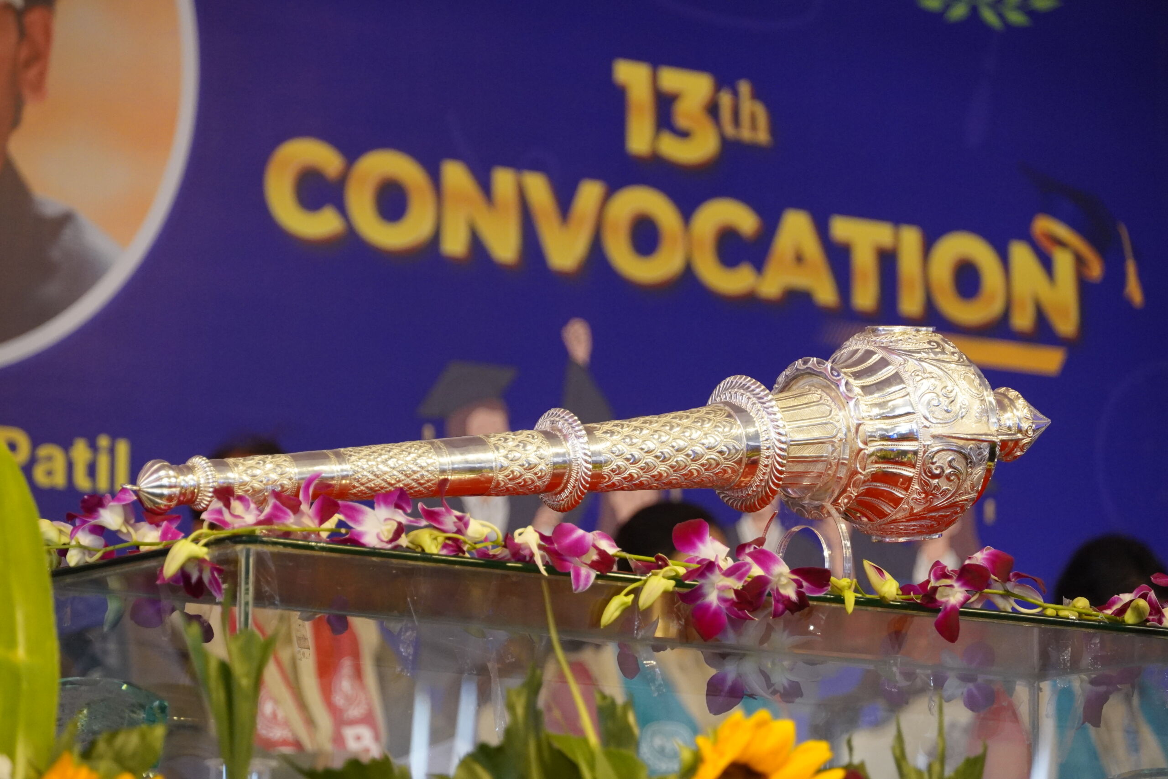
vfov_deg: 8.5
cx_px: 584
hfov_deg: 12.7
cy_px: 390
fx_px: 5256
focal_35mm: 162
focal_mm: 108
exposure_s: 1/400
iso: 2000
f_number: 5.6
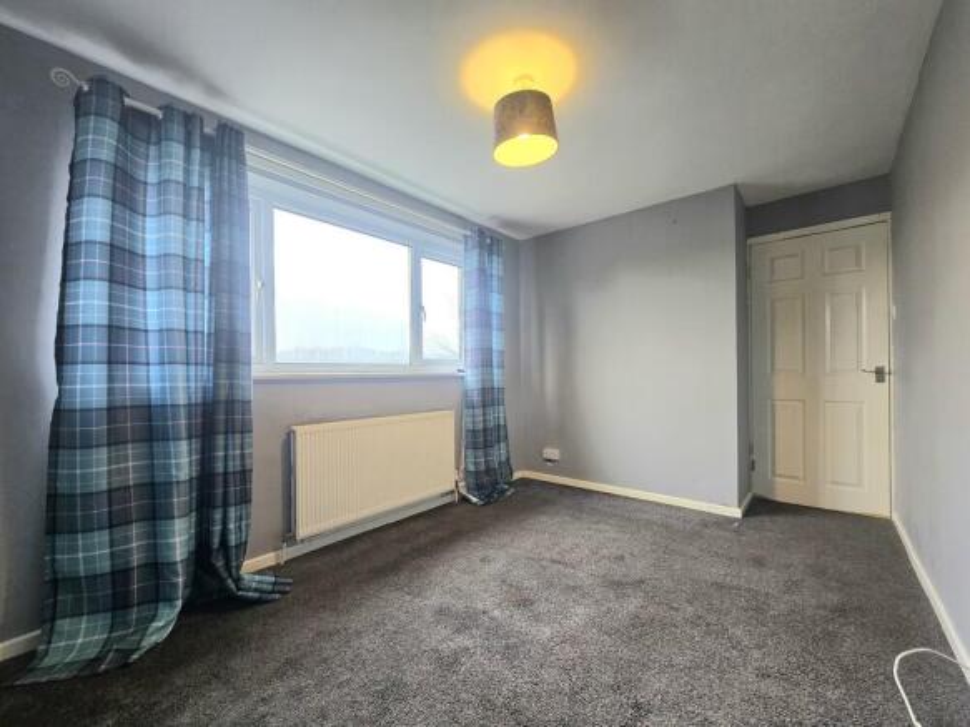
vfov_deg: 89.9
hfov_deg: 106.2
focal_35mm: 13
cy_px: 364
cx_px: 485
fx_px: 364
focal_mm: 2.2
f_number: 2.2
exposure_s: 1/50.3
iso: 125
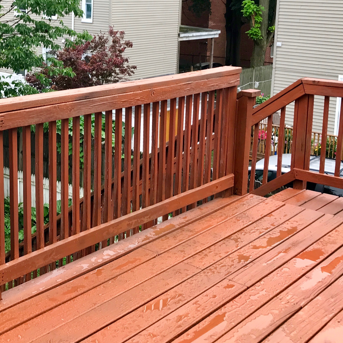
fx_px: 628
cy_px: 78
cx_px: 63
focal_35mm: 56
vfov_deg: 30.0
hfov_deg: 29.8
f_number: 1.8
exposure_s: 1/138
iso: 20
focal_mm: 3.99
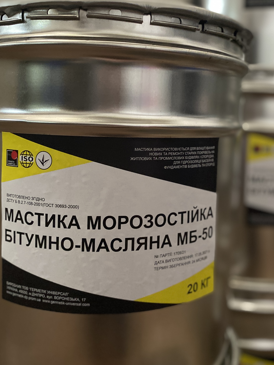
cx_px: 168
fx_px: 401
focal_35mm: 38
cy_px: 145
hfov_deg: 37.5
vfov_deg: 48.7
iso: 640
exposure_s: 1/25
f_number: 1.8
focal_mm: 4.25
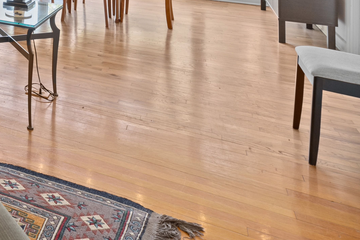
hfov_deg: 32.5
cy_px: -94
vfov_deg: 24.8
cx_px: -111
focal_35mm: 45
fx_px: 450
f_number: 7.1
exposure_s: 1/6
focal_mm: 16
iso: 320
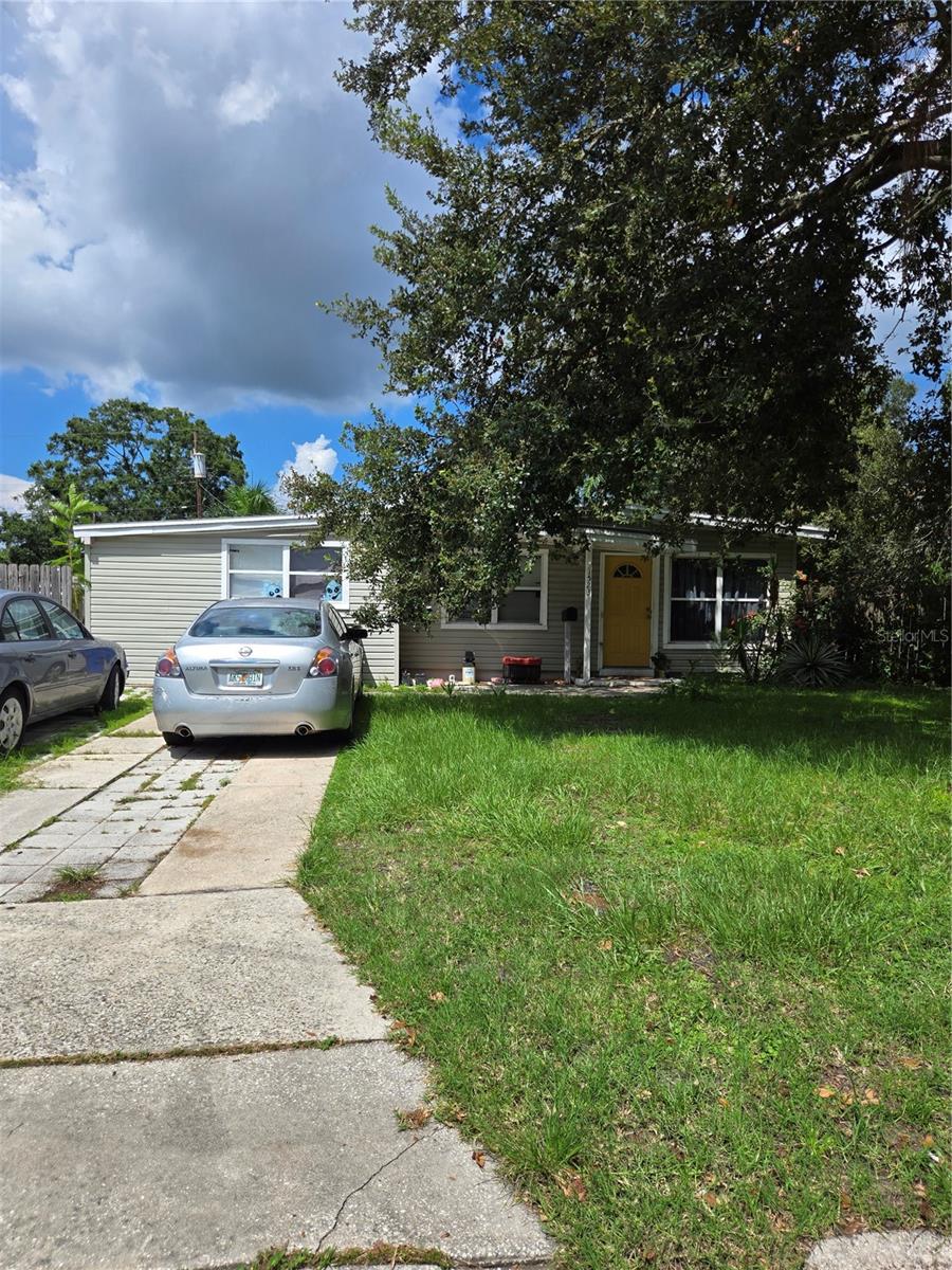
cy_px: 635
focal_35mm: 23
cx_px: 476
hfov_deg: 58.9
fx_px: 843
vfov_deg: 73.9
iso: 32
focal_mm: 5.4
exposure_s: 1/2921
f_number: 1.8
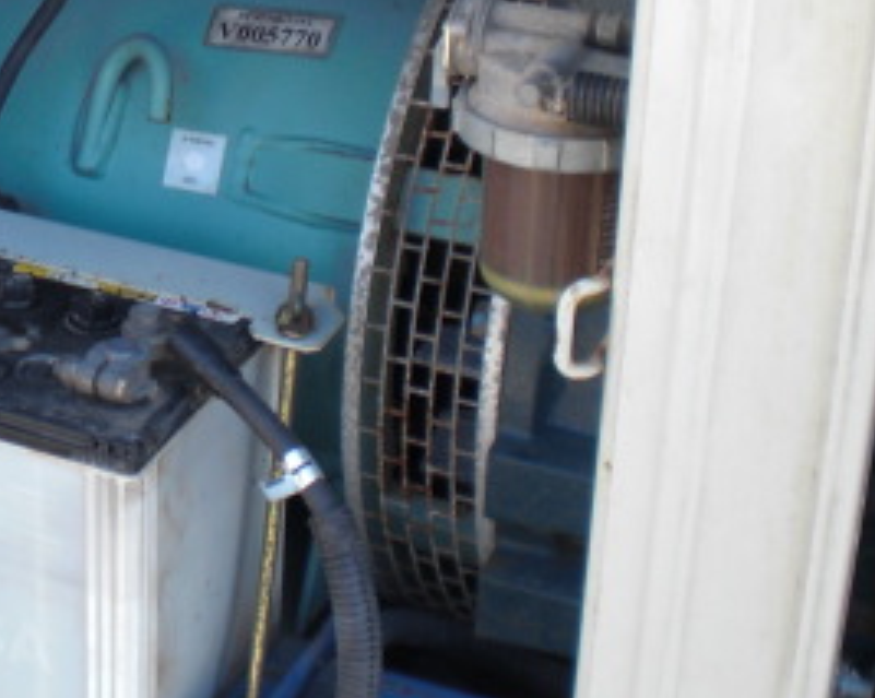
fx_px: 2302
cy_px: 125
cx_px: 0
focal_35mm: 89
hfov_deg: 20.8
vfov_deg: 17.1
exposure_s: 1/80
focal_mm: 6.3
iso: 64
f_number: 3.1
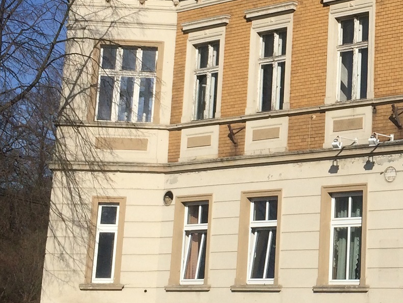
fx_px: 978
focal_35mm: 84
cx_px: 428
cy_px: 77
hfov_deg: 22.2
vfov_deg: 17.5
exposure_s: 1/4566
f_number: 2.2
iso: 32
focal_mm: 4.15
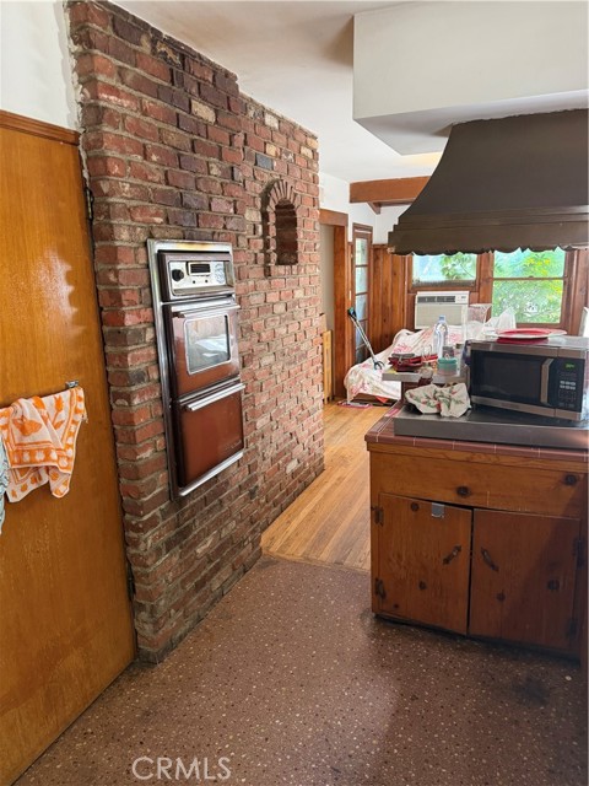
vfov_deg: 71.6
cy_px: 393
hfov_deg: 56.8
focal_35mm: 24
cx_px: 294
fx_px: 544
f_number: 1.78
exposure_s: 1/60
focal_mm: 6.76
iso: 320
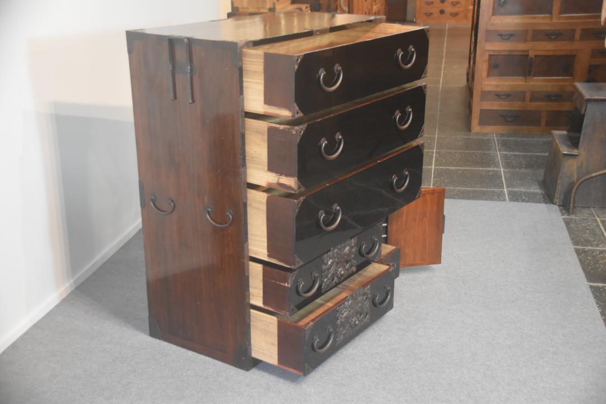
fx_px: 808
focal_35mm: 48
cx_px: 303
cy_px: 202
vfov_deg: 28.1
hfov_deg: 41.1
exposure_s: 1/60
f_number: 4.2
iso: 2200
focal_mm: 32
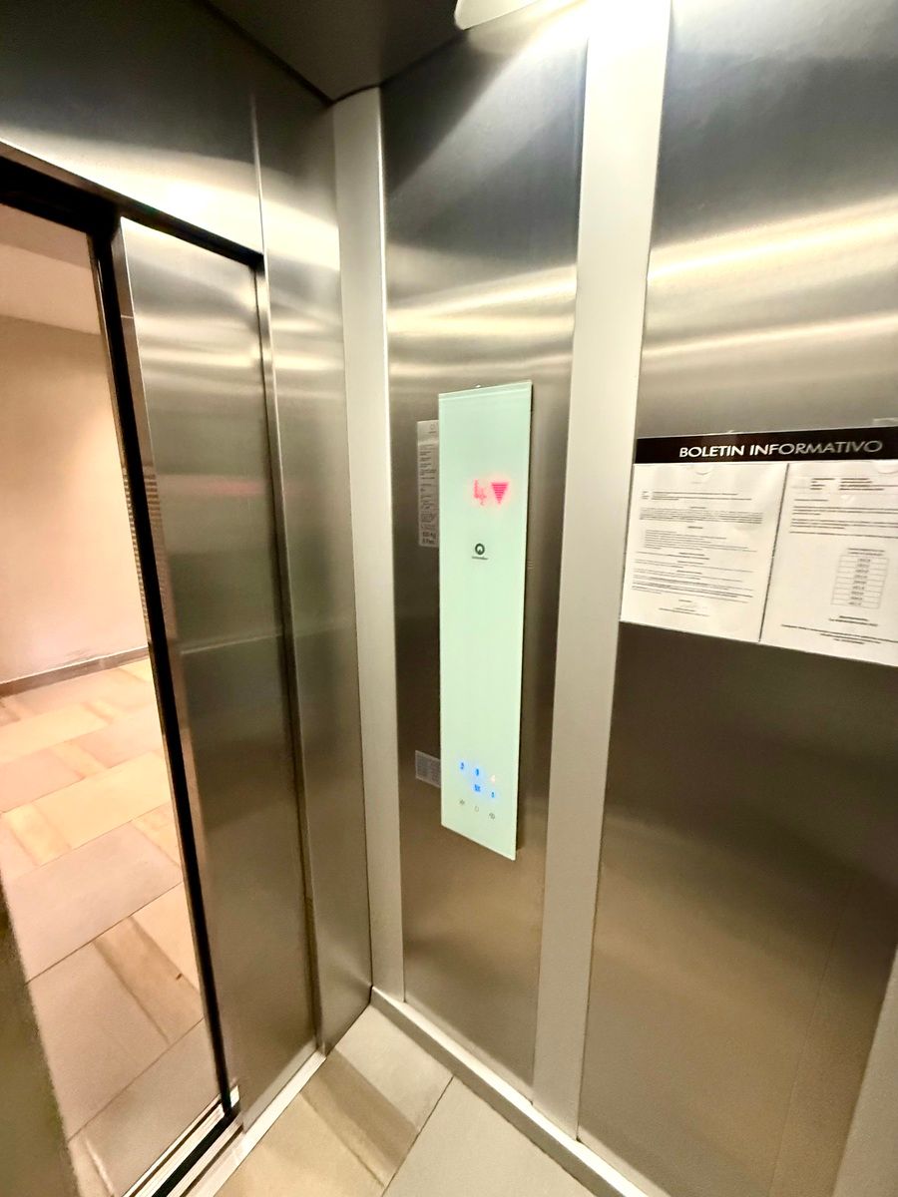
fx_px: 484
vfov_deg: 102.1
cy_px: 598
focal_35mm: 14
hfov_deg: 85.7
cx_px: 449
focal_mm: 2.22
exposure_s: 1/60
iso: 640
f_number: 2.2
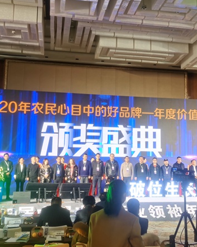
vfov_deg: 38.8
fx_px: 350
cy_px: 111
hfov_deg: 31.3
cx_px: 125
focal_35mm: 48
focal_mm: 5.56
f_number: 1.6
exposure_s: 1/120
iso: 64
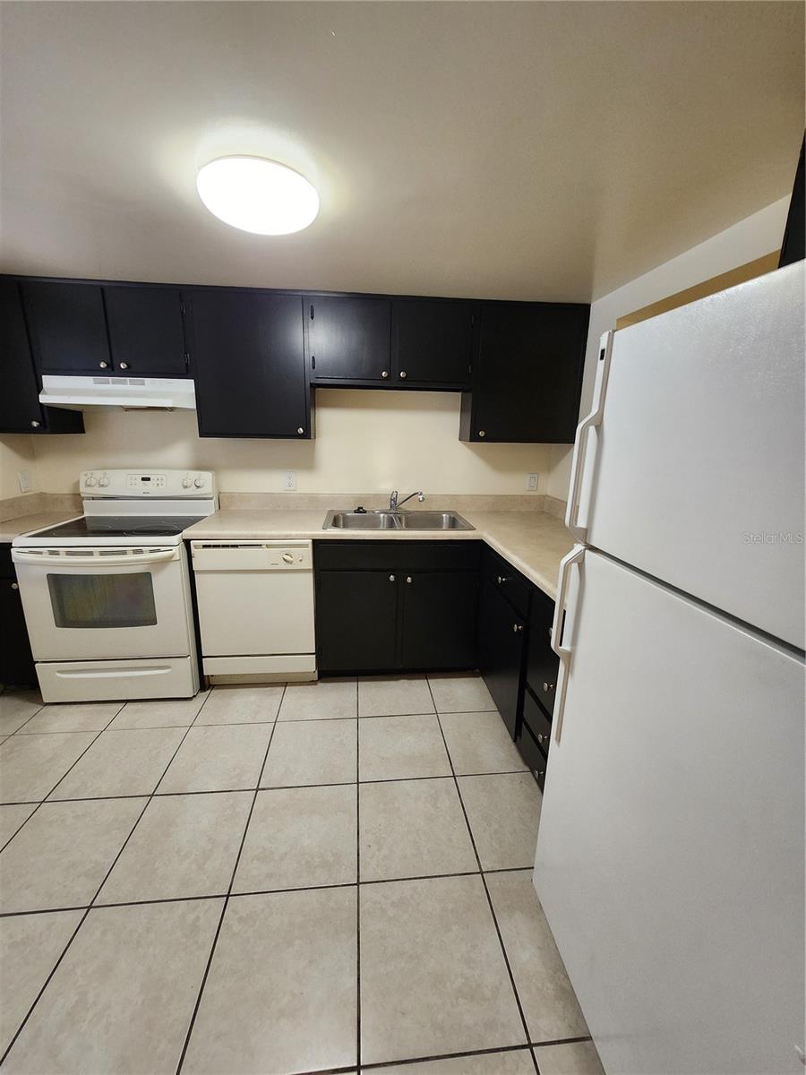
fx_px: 404
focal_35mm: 13
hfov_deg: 89.9
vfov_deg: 106.2
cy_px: 538
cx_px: 403
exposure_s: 1/60
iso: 160
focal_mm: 1.74
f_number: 2.2
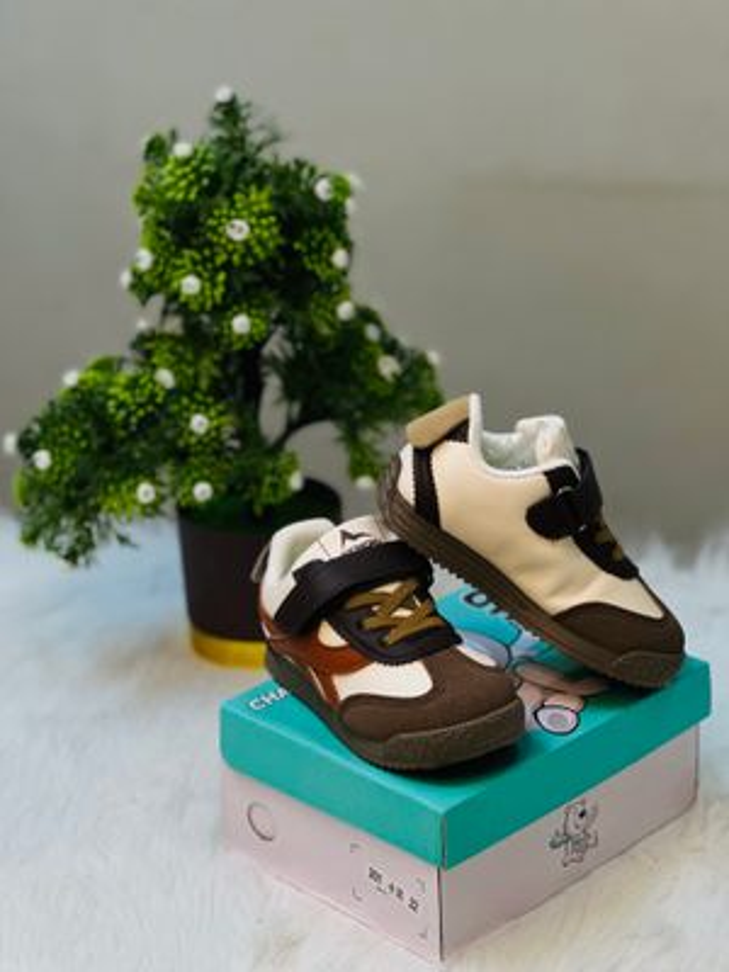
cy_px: 486
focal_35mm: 77
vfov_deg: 25.3
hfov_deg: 19.1
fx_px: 2162
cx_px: 364
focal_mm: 9
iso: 80
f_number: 2.8
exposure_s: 1/100
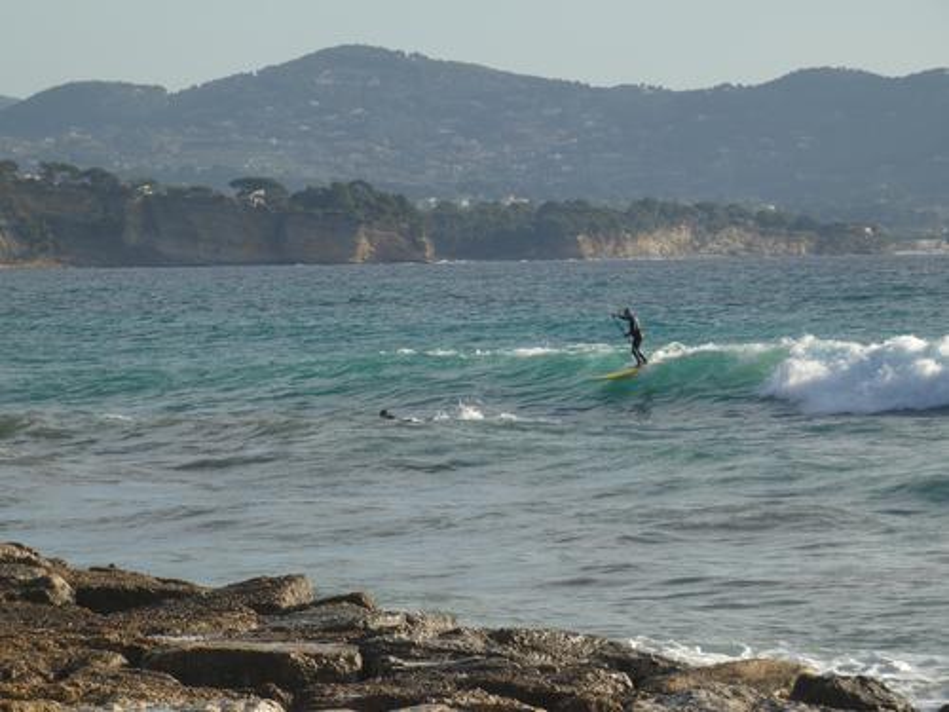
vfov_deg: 6.3
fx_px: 6470
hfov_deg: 8.4
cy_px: 356
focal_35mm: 236
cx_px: 474
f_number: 7.1
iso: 80
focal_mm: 42.3
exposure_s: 1/250
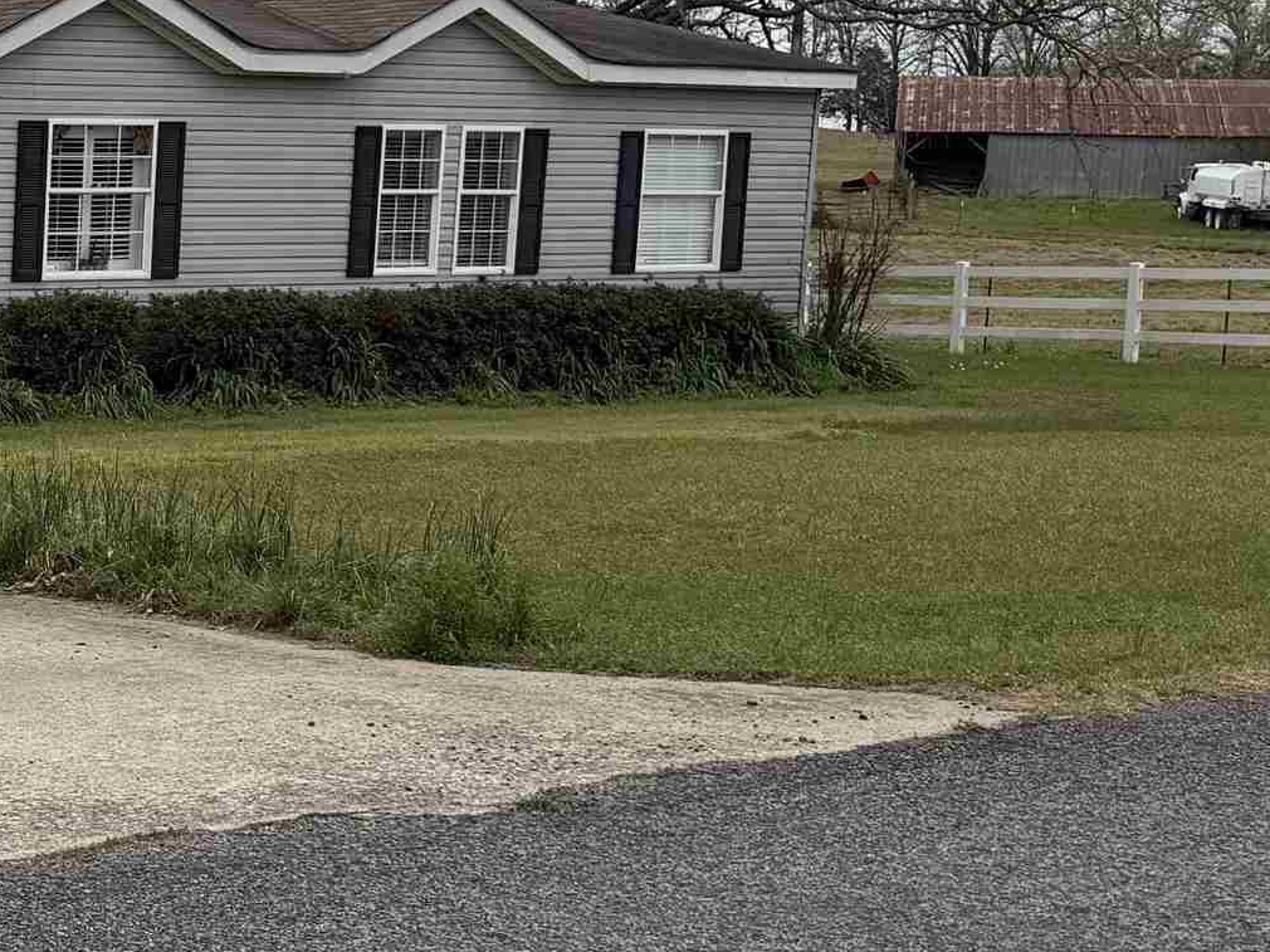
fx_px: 2678
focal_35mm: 73
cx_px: -410
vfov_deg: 20.2
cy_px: 470
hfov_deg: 23.4
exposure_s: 1/5714
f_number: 1.78
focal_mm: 6.76
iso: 80
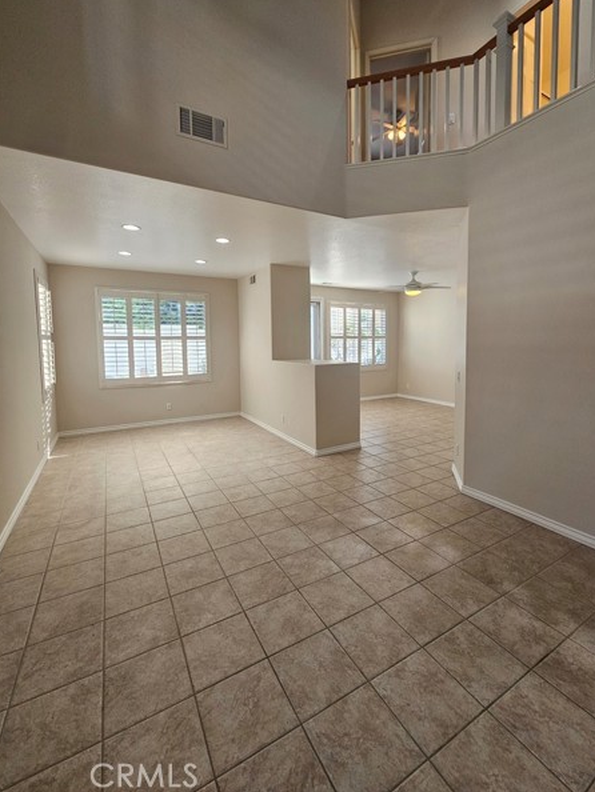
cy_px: 368
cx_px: 312
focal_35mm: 14
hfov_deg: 85.7
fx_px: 321
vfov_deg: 101.9
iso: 100
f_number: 2.2
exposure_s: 1/60
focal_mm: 2.2
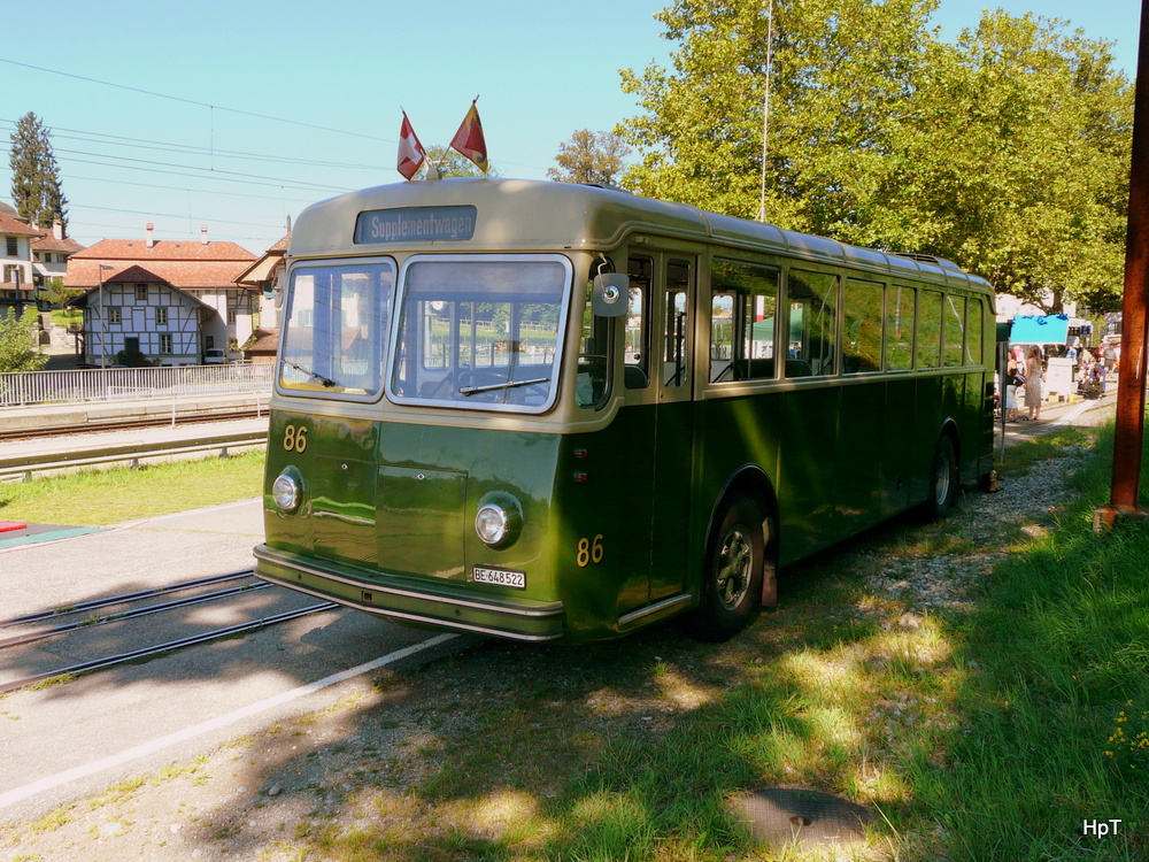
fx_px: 1062
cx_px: 574
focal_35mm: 32
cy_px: 431
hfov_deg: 56.8
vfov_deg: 44.2
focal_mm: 5.2
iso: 100
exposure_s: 1/250
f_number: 4.5
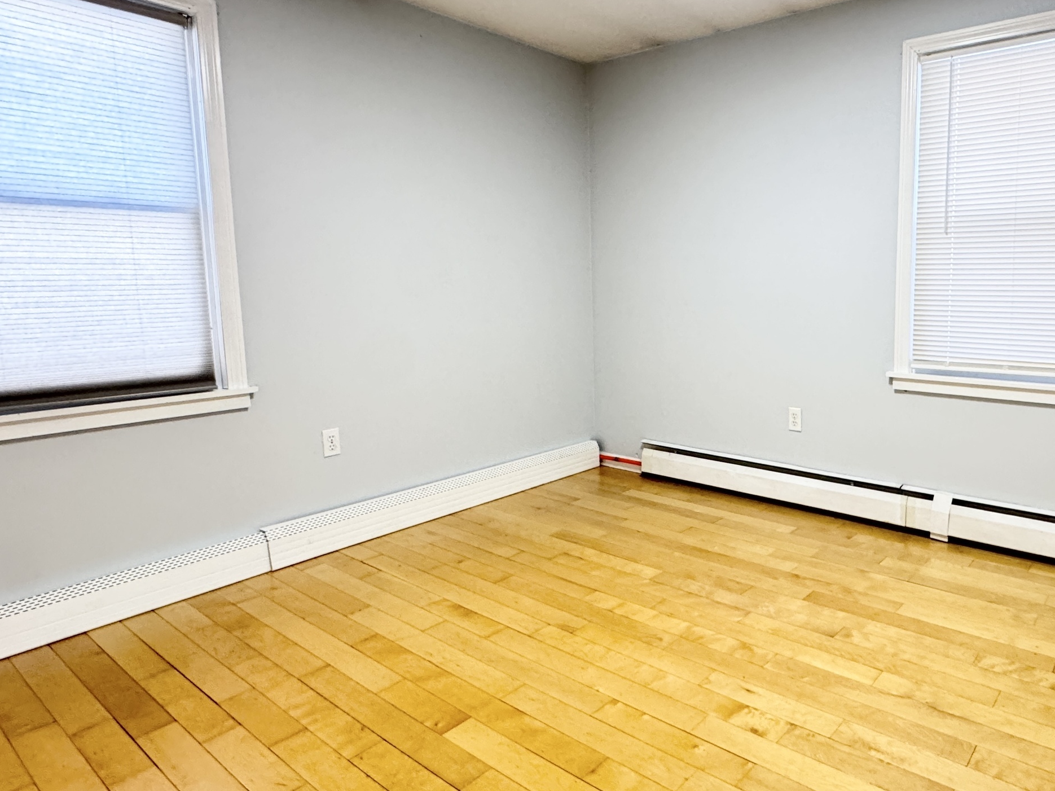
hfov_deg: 71.6
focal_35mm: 23
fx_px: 701
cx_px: 707
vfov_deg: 58.8
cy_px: 365
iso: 400
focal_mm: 2.22
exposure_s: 1/60
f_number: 2.2
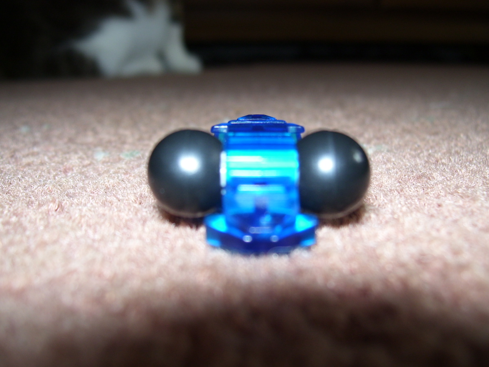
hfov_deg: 51.4
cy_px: 184
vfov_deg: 39.7
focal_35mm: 36
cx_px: 244
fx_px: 509
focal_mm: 6
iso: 80
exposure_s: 1/60
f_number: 2.7
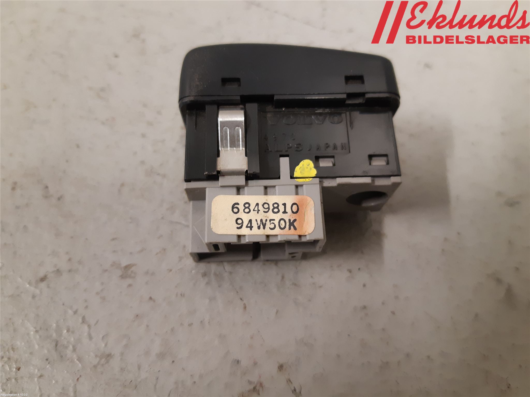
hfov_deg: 67.3
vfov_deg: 53.1
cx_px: 265
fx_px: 398
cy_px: 198
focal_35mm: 26
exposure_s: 1/33
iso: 200
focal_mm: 3.93
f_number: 1.7
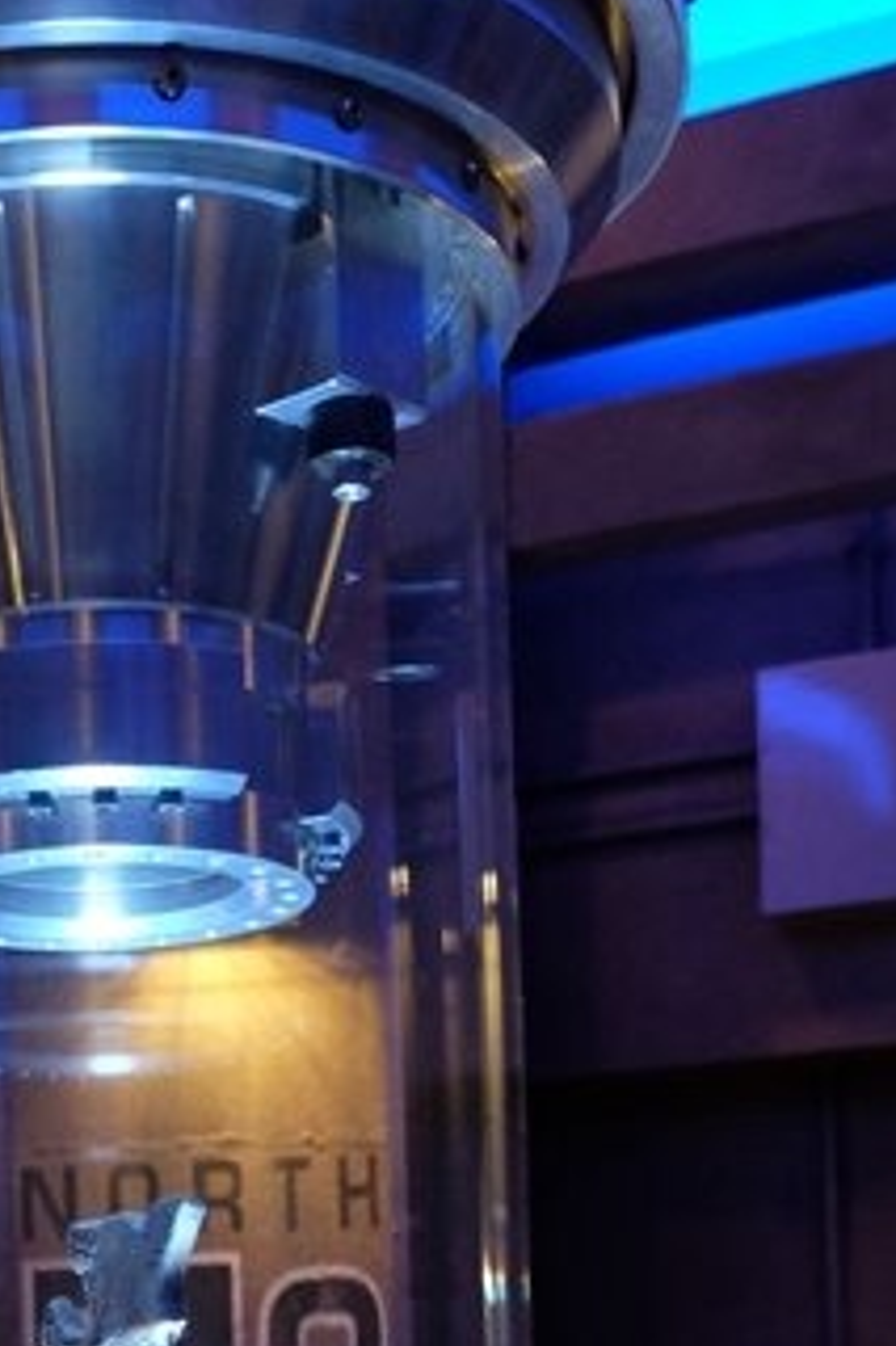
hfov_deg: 17.7
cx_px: 114
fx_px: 2840
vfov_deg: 23.7
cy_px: 1712
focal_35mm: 76
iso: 2500
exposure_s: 1/15
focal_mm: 18
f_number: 3.2
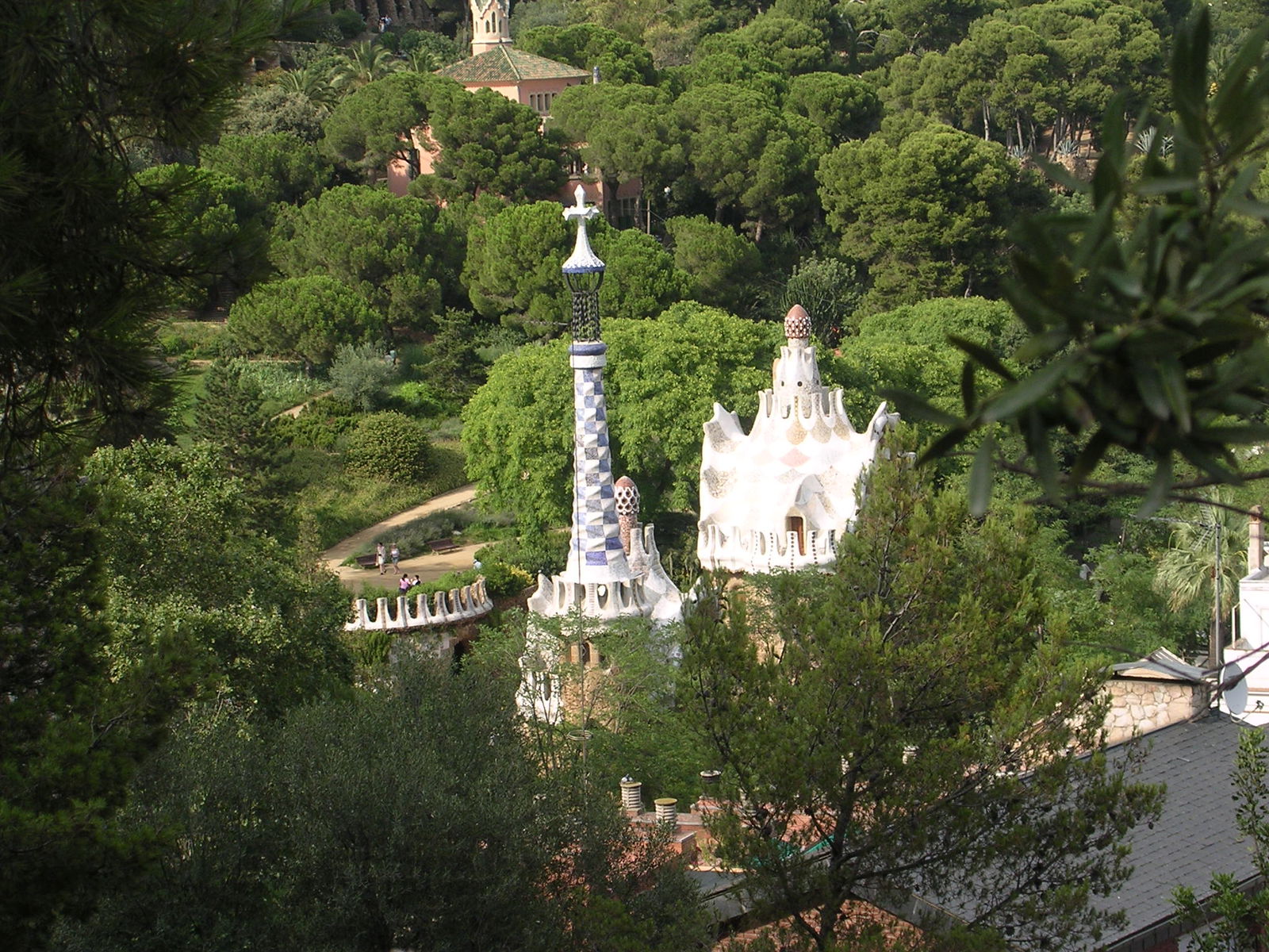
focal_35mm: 110
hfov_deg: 17.9
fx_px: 4033
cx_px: 634
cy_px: 476
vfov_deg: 13.5
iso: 100
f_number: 4.8
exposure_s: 1/229
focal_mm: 16.7
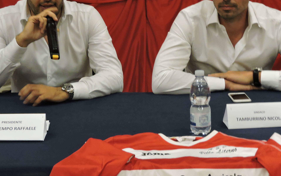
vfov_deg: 11.5
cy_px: 42
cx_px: 153
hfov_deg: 18.3
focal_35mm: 114
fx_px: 873
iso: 400
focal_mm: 10.7
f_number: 4.2
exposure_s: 1/15
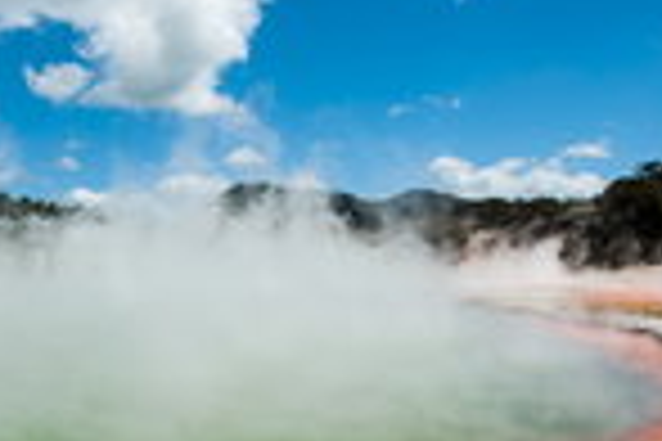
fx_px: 699
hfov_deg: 49.6
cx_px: 207
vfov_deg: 32.5
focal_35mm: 38
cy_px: 432
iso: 200
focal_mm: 14
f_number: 16
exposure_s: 1/400
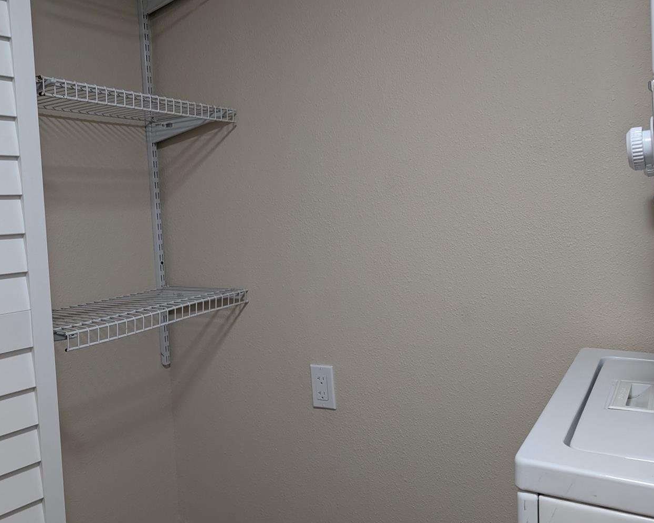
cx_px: 305
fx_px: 581
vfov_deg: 48.5
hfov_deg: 58.7
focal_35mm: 30
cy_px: 239
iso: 281
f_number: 1.68
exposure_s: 1/120
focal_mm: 6.9
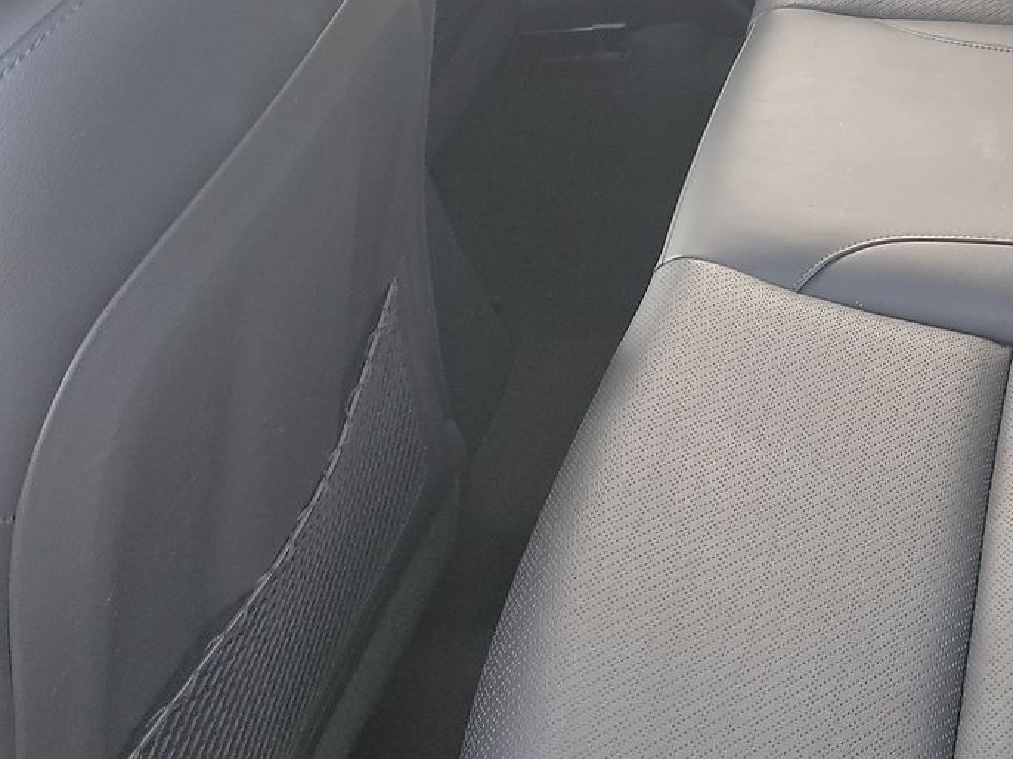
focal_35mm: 56
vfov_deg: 25.4
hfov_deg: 31.3
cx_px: 1053
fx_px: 1638
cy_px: 99
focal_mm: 6.7
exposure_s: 1/59
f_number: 1.8
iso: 329
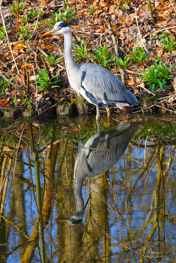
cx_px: 88
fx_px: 2251
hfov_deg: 4.5
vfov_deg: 6.7
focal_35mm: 307
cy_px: 132
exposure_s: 1/100
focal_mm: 112.3
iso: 125
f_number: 4.5
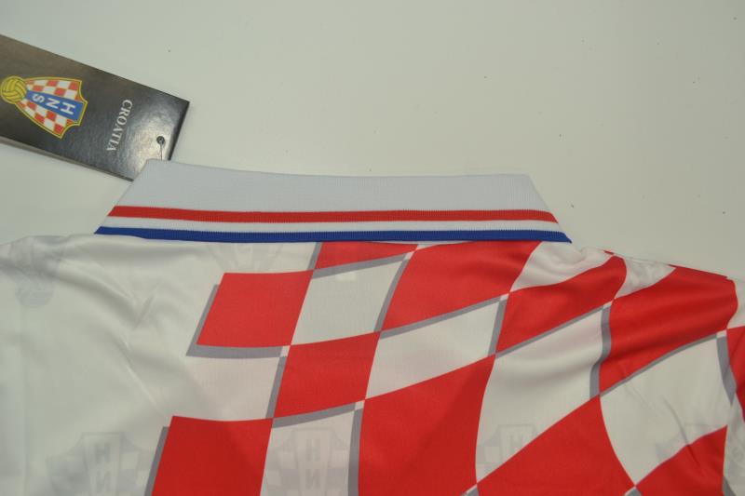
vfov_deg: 40.0
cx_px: 372
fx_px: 683
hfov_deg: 57.2
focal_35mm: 33
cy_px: 248
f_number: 5.6
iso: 200
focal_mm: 22
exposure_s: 1/200
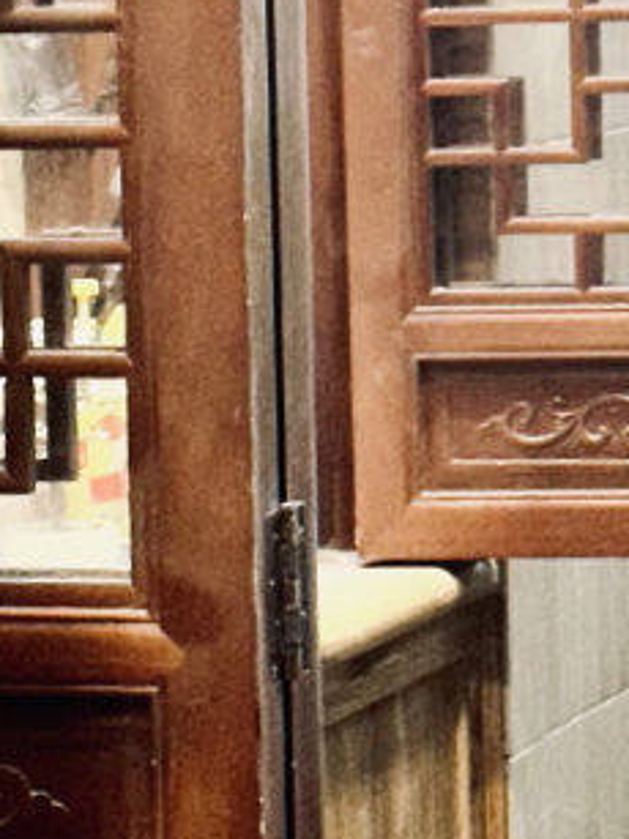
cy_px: 290
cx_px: 213
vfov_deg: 7.9
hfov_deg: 5.9
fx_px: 6061
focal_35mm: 250
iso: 80
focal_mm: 6.9
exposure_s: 1/100
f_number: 1.8
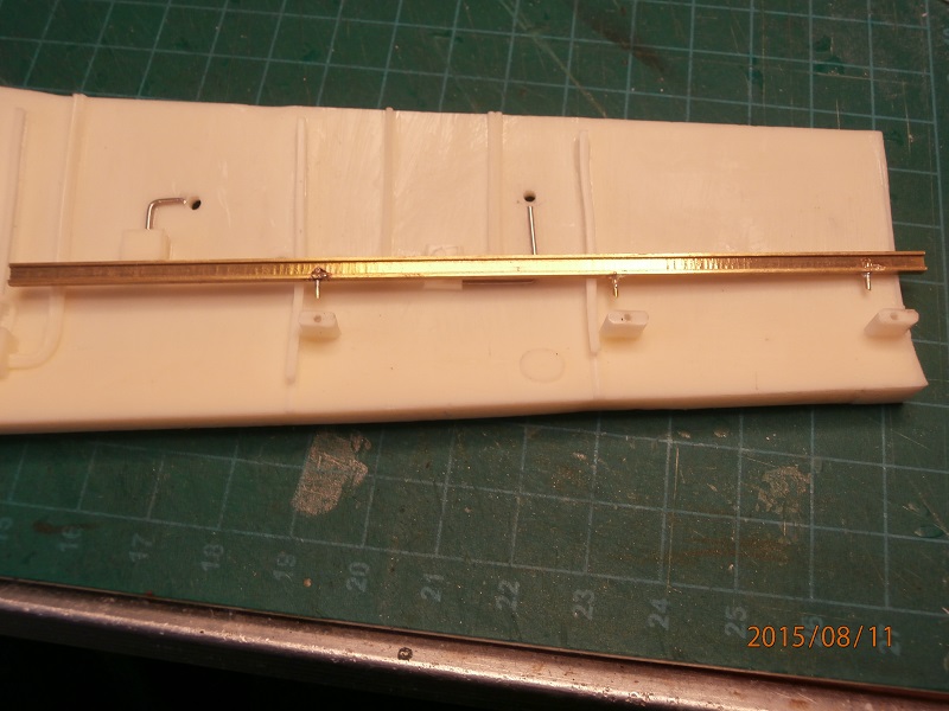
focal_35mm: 38
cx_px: 474
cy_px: 356
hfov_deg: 49.0
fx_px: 1042
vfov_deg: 37.7
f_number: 3.9
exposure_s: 1/40
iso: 125
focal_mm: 6.67
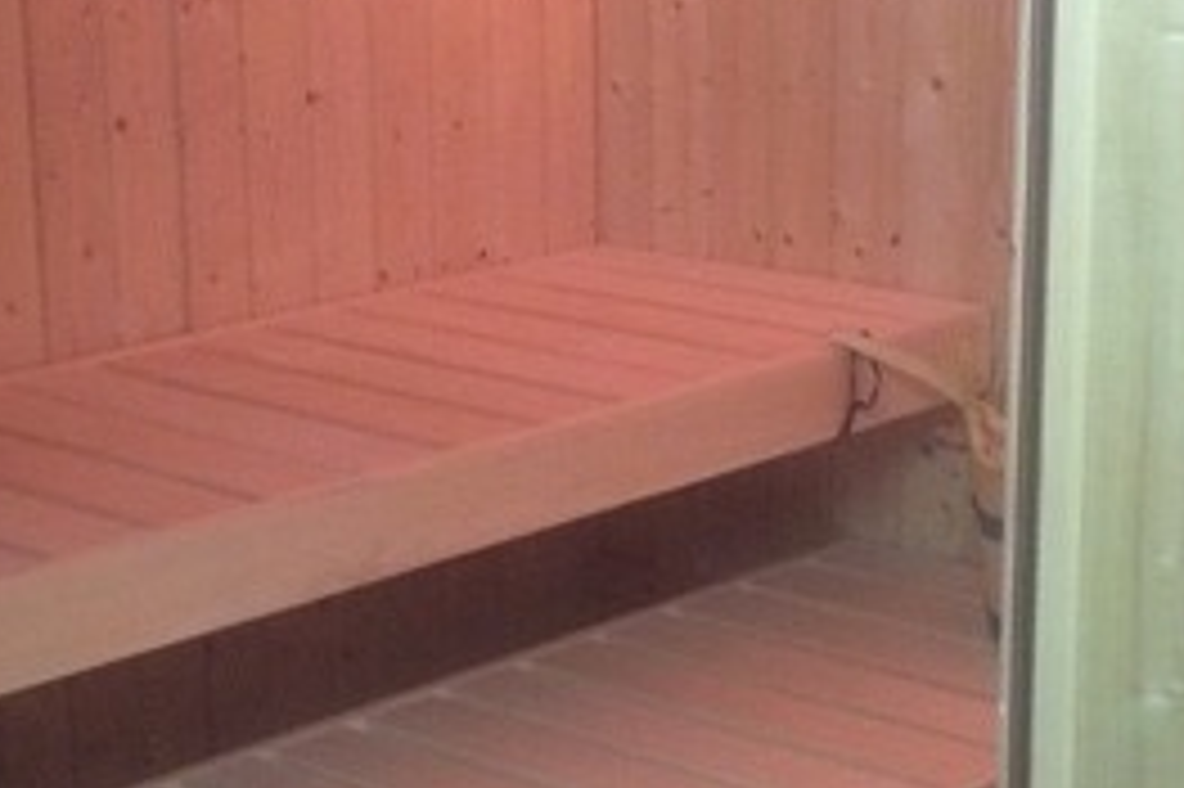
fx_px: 2892
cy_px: 545
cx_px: 504
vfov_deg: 15.5
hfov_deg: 23.1
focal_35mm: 88
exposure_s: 1/33
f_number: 2.2
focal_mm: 4.15
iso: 320
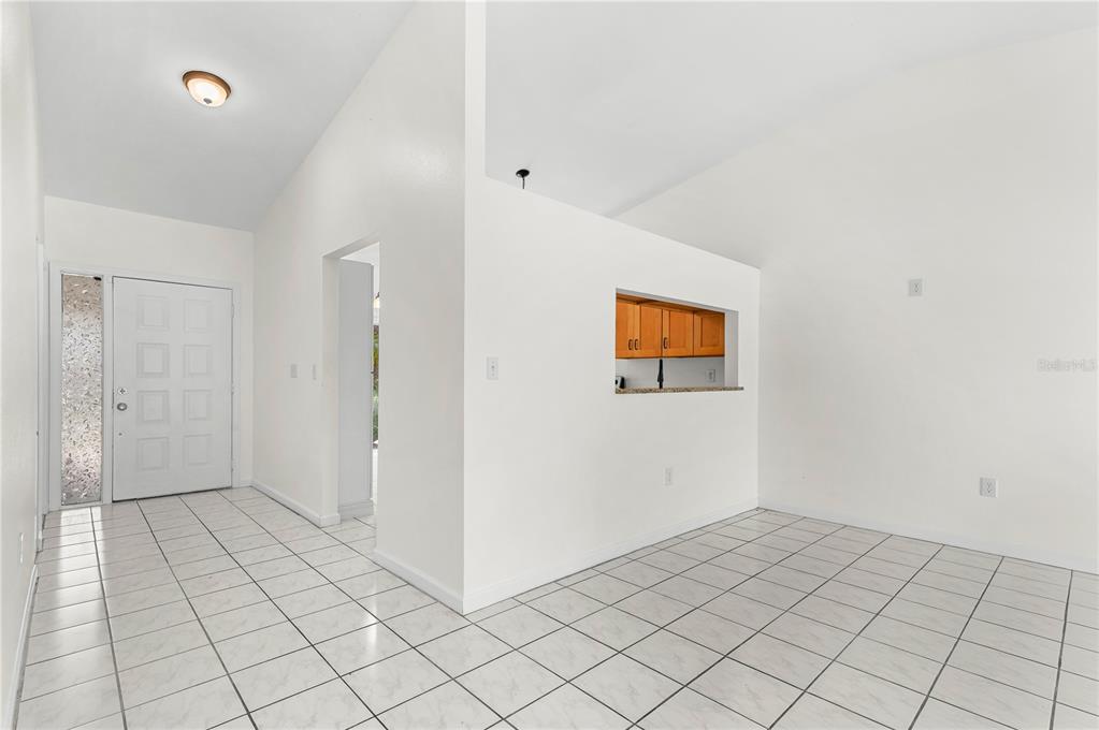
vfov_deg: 73.6
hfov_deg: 96.8
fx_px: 488
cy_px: 365
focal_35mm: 16
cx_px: 550
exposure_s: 1/5
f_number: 10
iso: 320
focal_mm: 16
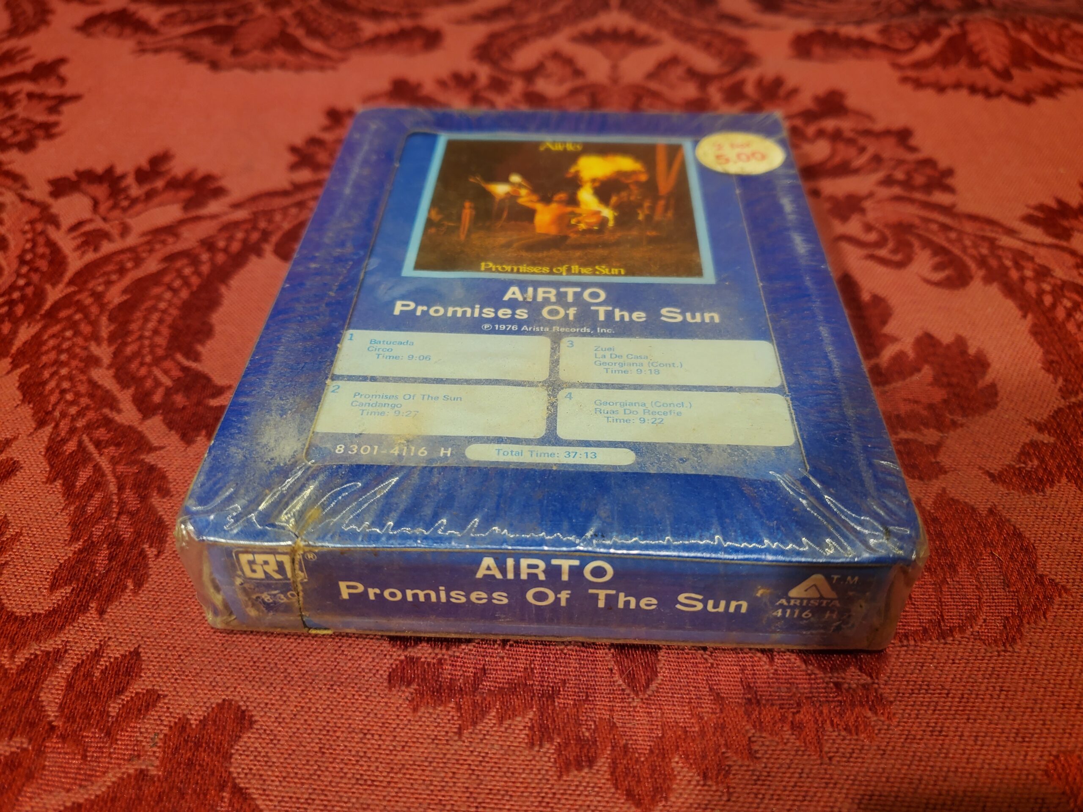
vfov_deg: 53.1
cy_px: 406
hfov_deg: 67.3
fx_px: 813
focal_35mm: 26
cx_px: 542
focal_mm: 4.3
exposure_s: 1/120
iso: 64
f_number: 1.5
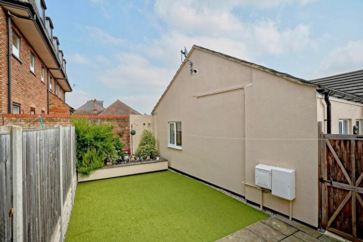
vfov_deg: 70.5
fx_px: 171
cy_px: 121
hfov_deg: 93.3
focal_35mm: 17
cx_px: 182
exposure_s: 1/160
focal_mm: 17
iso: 100
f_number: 6.3
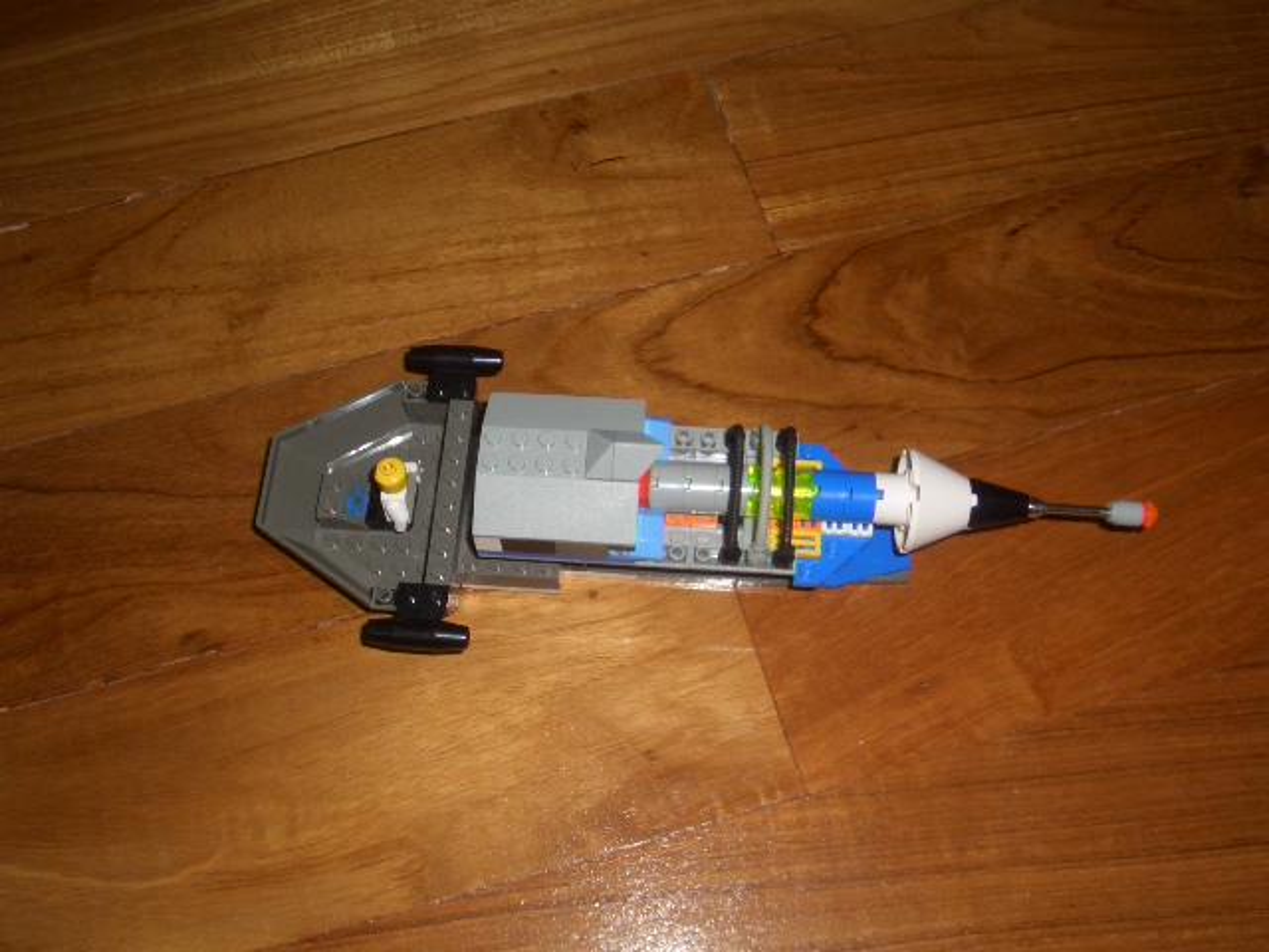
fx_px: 1320
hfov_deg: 51.4
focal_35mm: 36
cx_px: 634
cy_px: 476
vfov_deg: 39.7
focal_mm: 4.8
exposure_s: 1/40
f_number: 4
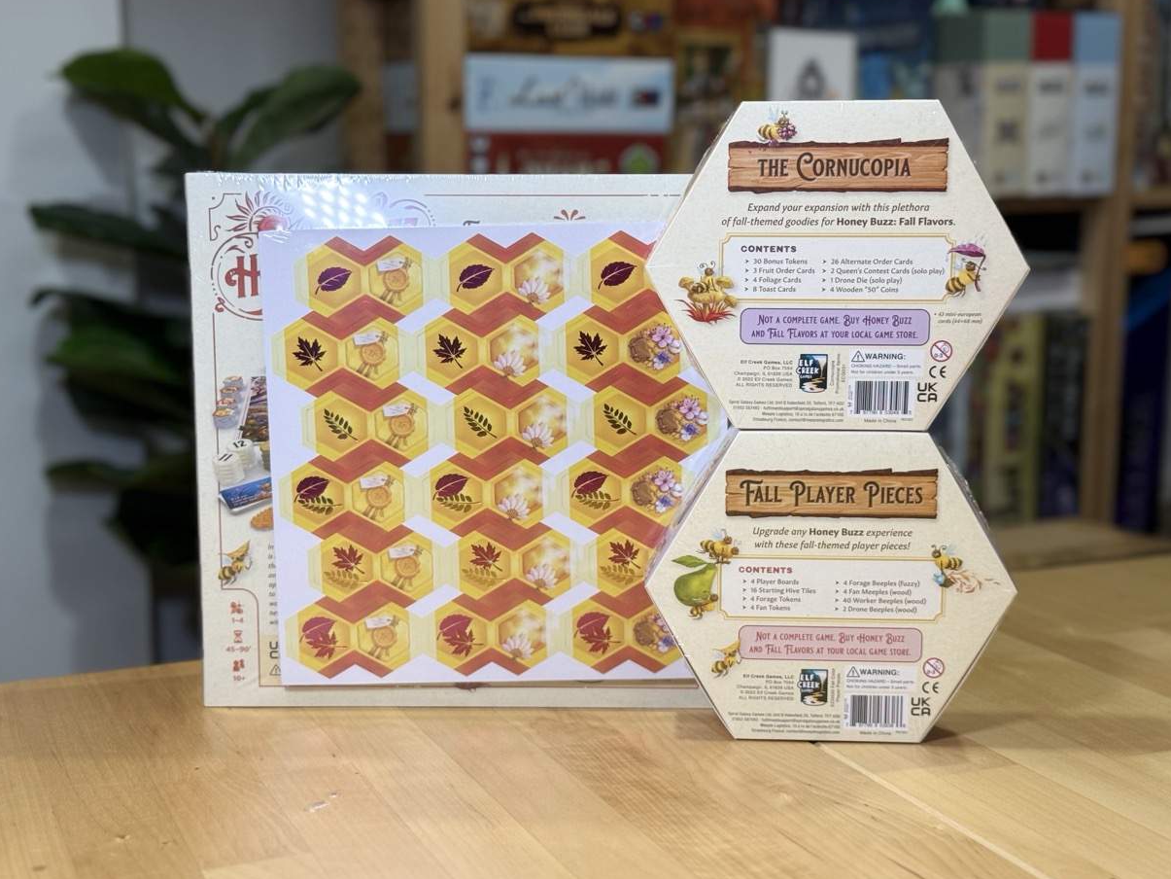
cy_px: 440
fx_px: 1725
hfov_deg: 37.5
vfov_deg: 28.6
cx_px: 569
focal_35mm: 51
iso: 100
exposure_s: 1/50
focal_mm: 6.76
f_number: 1.78
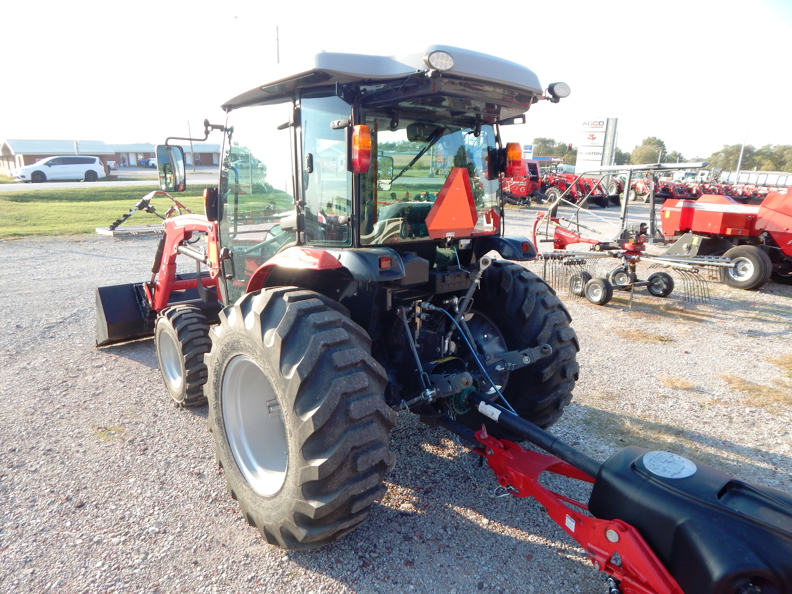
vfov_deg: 61.1
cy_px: 297
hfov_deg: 76.4
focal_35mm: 22
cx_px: 396
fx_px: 503
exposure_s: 1/320
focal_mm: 4
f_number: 3
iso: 125
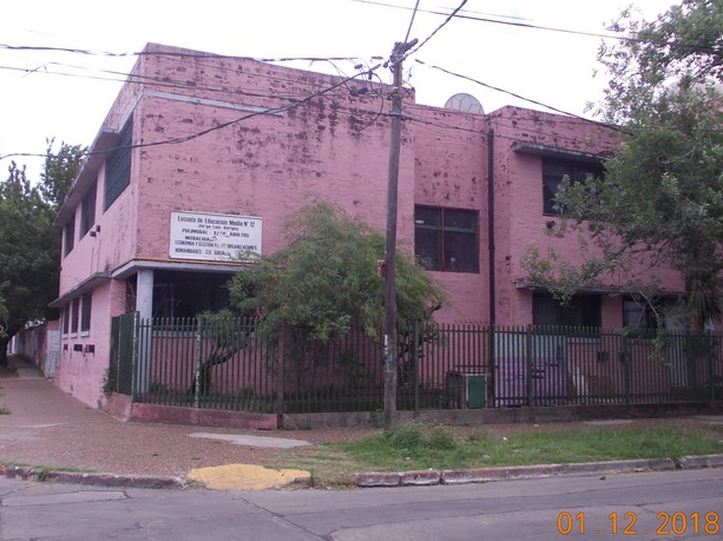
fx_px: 731
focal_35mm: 35
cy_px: 265
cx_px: 314
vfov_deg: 40.7
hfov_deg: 52.5
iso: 80
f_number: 5.4
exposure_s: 1/160
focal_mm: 4
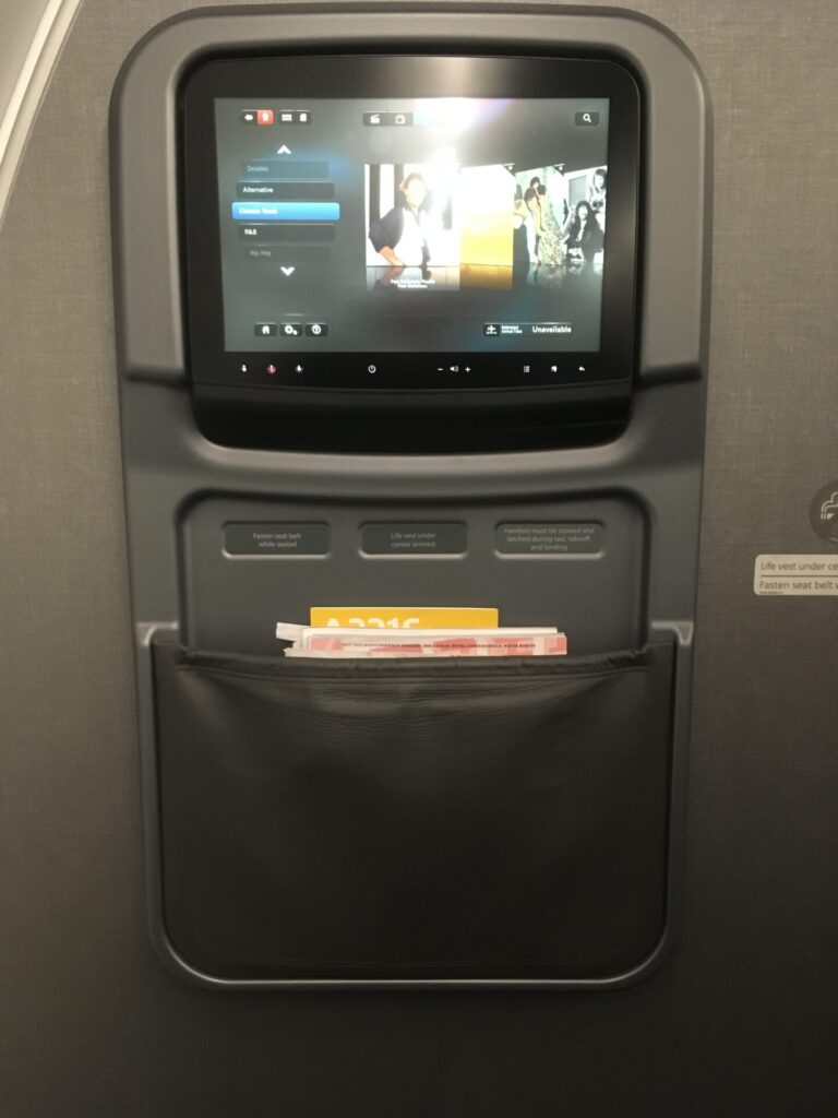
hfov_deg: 48.2
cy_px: 559
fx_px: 936
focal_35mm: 29
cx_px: 419
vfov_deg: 61.7
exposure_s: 1/15
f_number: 2.2
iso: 250
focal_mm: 4.15
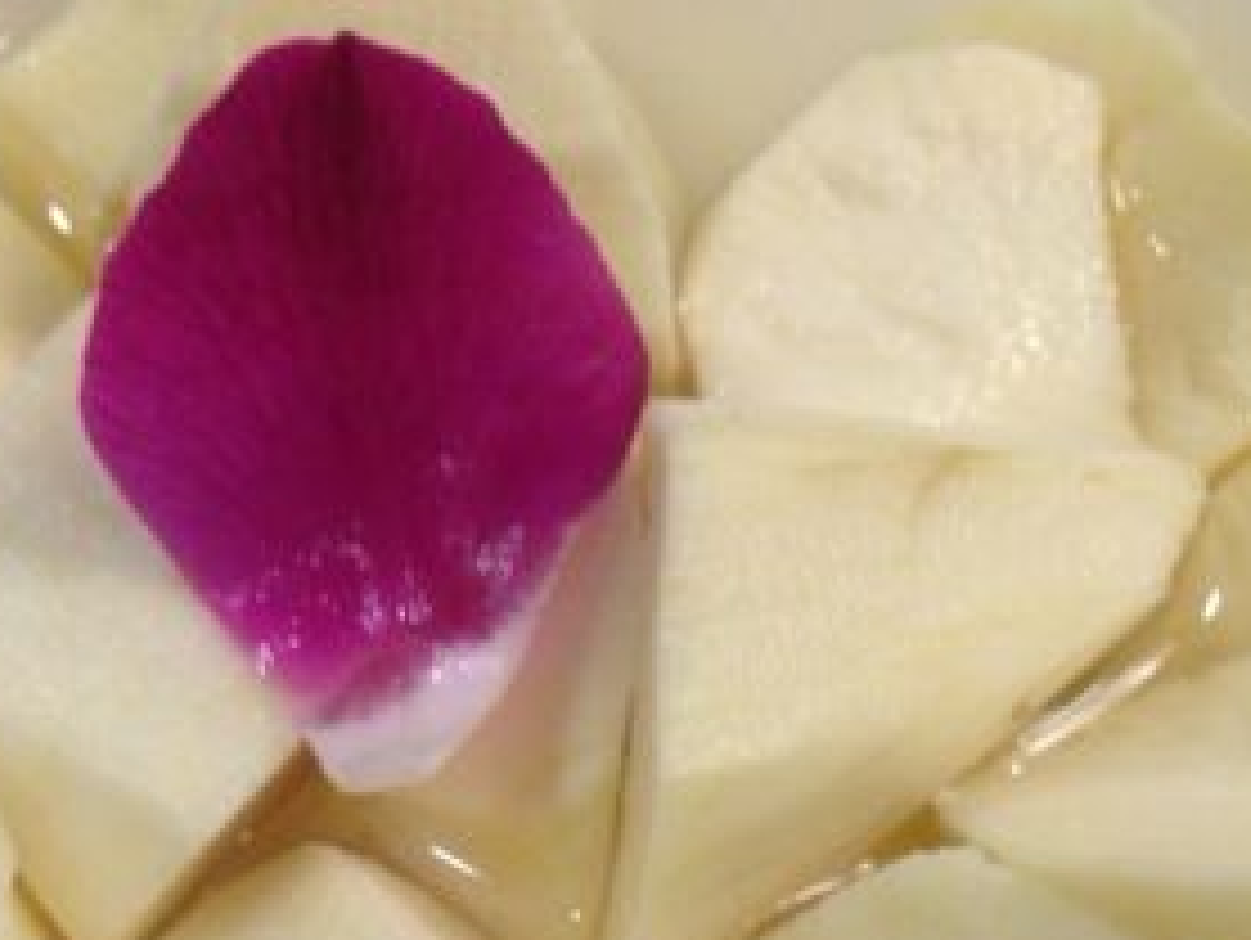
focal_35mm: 83
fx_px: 3002
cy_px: 893
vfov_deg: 17.5
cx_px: 644
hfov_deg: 23.5
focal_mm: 4.12
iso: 80
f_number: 2.4
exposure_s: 1/20
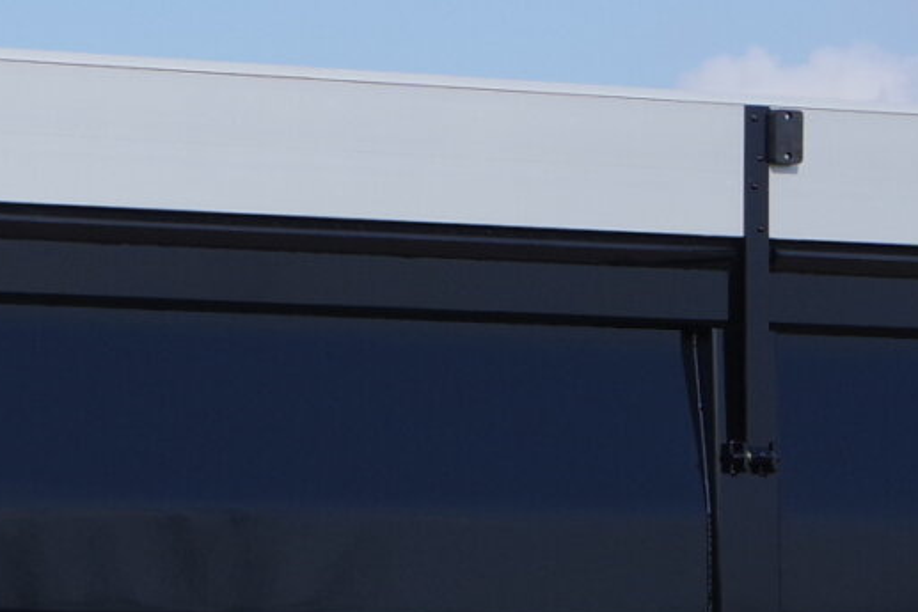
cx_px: 87
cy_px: 716
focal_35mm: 297
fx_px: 7575
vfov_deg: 4.6
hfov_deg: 6.9
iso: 200
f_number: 6.3
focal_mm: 40
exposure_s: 1/500
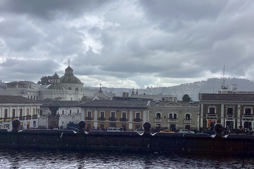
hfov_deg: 49.5
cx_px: 123
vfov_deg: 34.1
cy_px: 103
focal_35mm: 39
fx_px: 275
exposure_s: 1/981
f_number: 2.4
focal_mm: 3.3
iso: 25
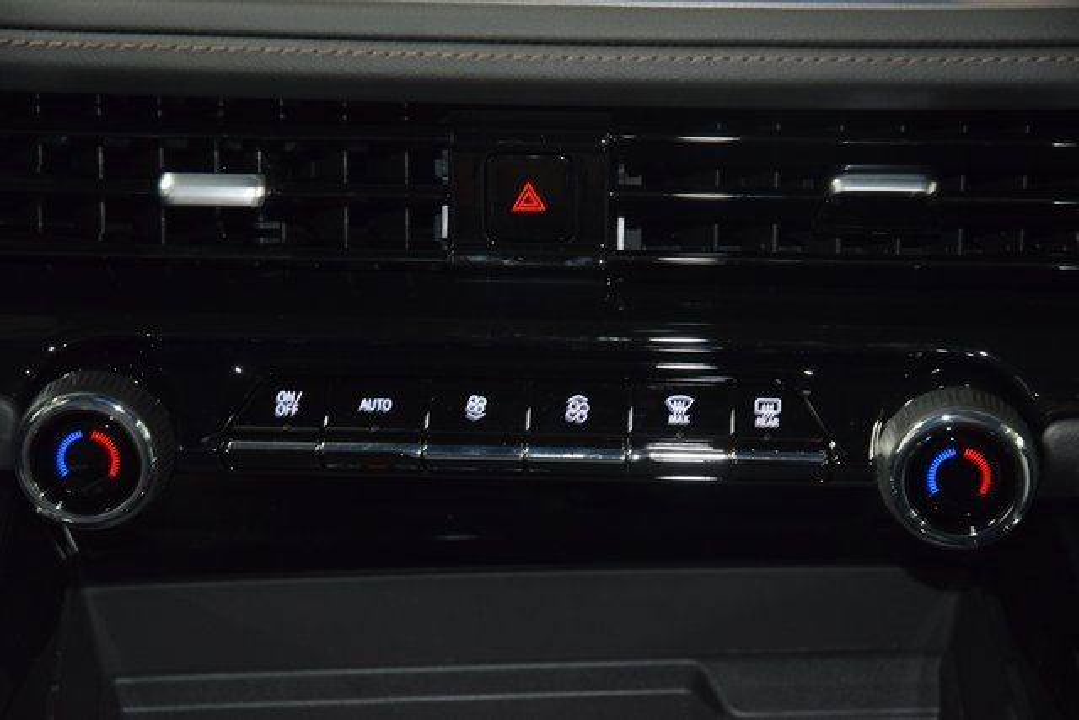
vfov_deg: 13.0
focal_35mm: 105
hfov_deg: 19.5
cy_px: 360
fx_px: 3148
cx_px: 540
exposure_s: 1/15
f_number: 4.5
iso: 1800
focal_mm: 70
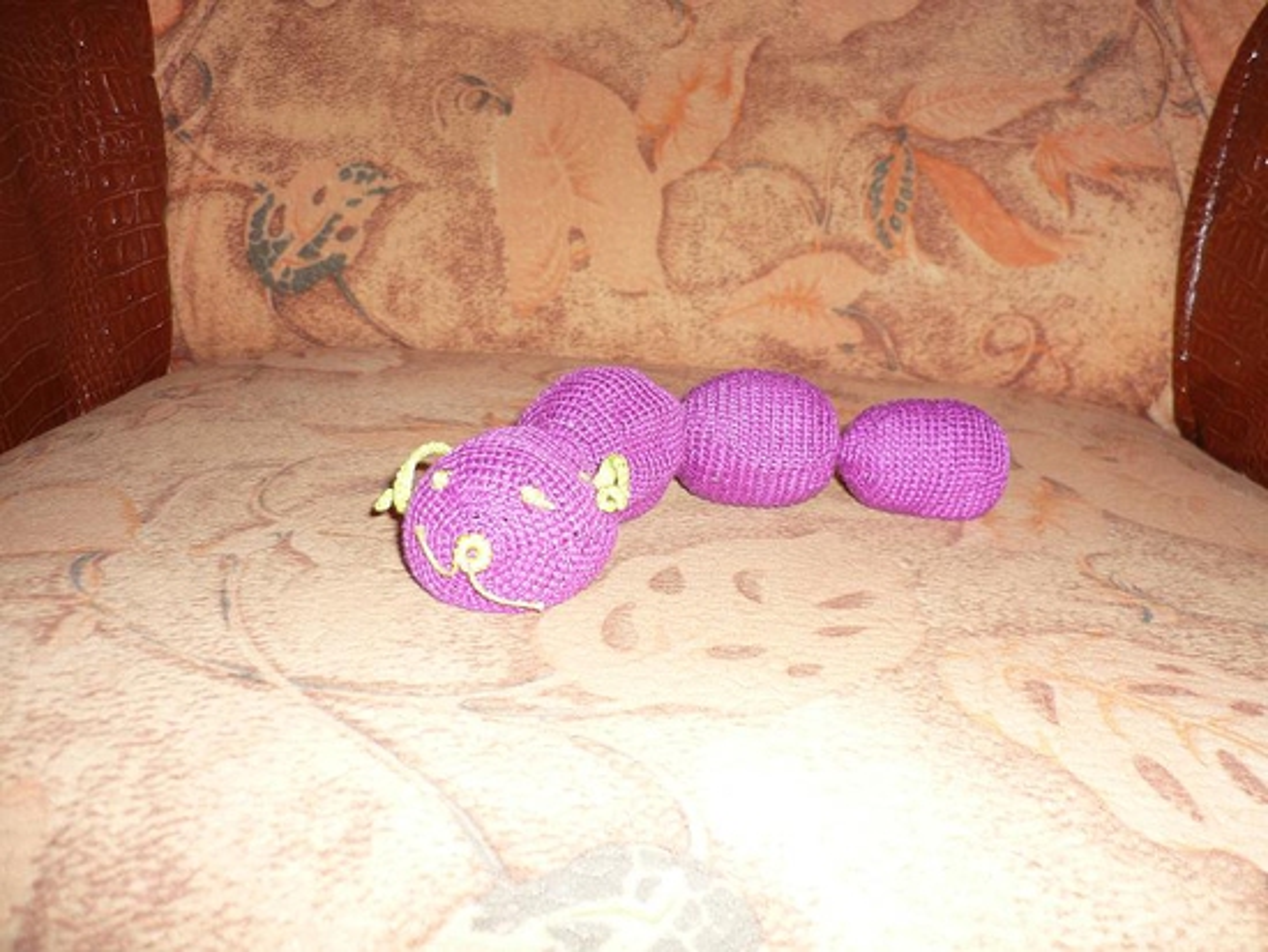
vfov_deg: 43.0
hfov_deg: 55.3
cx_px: 634
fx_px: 1209
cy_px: 476
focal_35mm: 33
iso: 100
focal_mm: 5.5
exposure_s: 1/30
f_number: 2.8
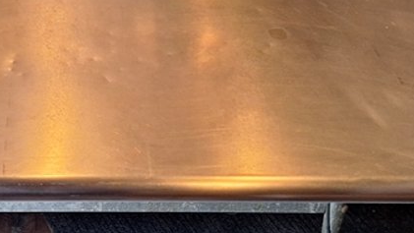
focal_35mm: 90
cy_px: 37
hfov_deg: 23.0
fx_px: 988
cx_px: 32
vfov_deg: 13.4
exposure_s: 1/40
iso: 125
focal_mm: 5.54
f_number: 1.8
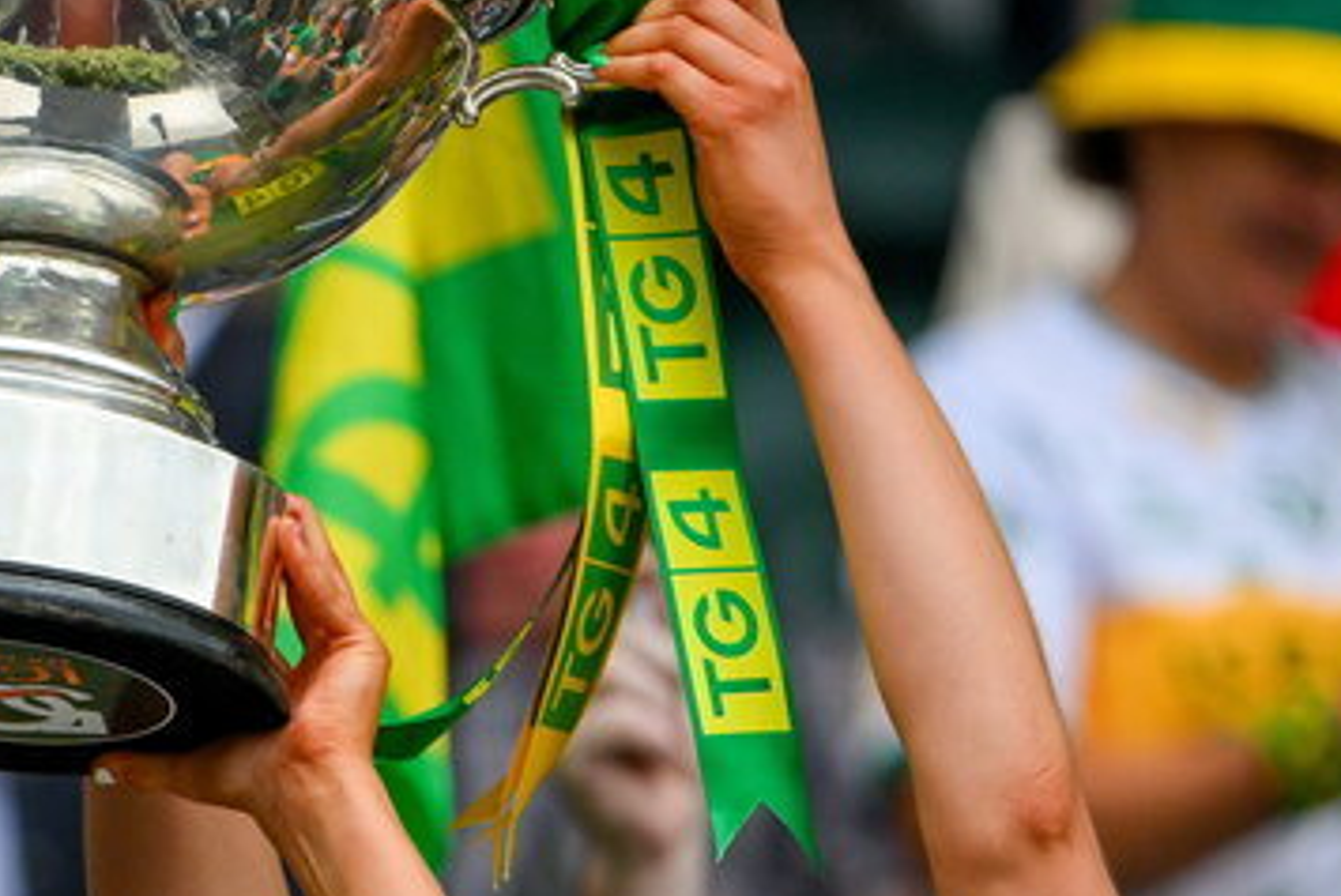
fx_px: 42946
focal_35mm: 1152
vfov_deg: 1.2
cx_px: -49
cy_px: 1032
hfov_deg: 1.8
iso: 1250
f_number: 4.5
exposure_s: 1/1600
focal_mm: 400
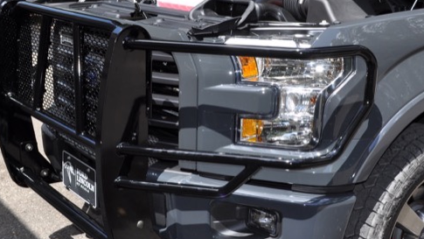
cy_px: 132
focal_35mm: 57
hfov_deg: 36.3
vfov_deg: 21.1
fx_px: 641
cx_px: 275
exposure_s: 1/200
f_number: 10
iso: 200
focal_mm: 22
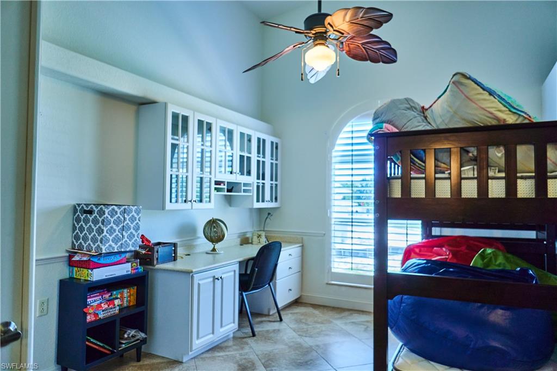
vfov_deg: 53.1
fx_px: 371
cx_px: 278
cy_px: 186
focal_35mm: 24
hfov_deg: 73.8
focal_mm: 16
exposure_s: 1/100
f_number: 2.8
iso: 100
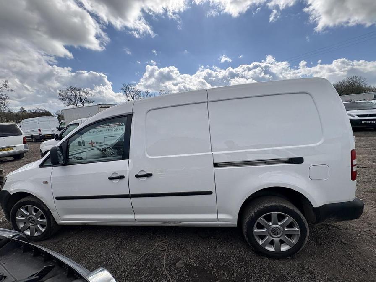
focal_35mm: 14
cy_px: 141
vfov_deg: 85.7
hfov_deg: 102.1
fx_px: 152
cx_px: 188
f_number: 2.2
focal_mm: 2.22
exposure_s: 1/1789
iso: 50
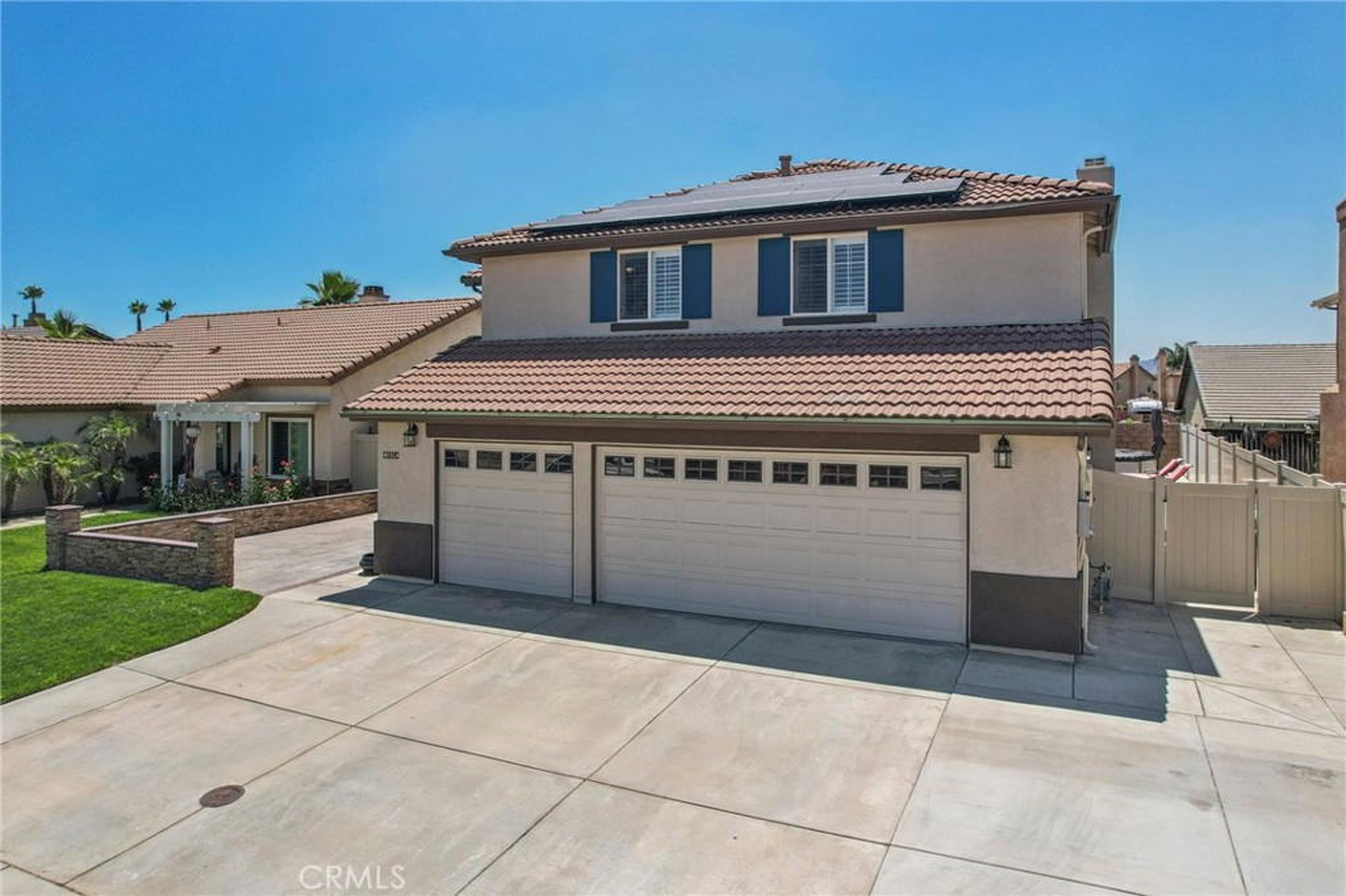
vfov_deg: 57.2
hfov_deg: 78.6
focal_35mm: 22
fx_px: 822
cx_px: 673
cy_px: 448
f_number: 2.8
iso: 120
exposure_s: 1/3200
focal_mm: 8.38
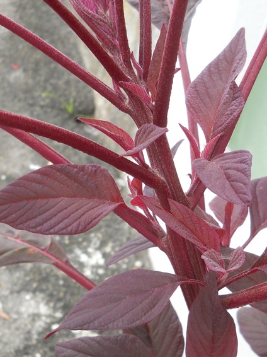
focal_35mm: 58
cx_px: 154
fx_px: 597
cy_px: 194
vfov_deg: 33.2
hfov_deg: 25.2
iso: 80
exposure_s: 1/80
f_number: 3.1
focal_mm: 6.72
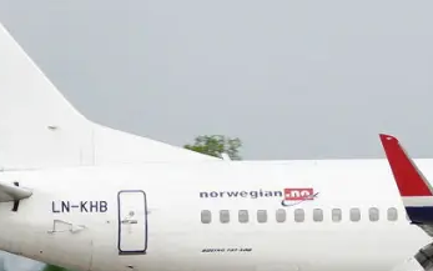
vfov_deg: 1.8
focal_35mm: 723
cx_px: 448
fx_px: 8533
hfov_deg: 2.9
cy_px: 224
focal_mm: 160
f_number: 8
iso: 200
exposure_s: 1/640
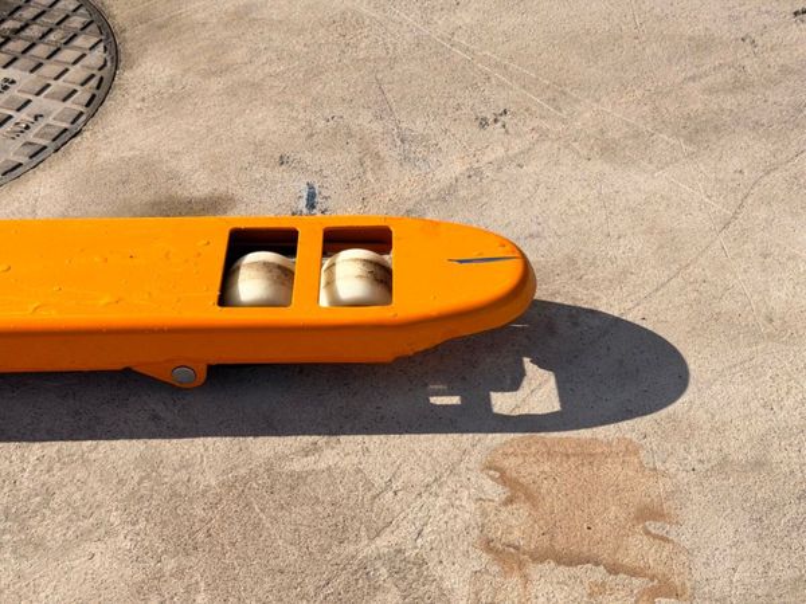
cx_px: 403
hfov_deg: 39.7
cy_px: 302
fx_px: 1118
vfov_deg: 30.3
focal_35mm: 48
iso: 64
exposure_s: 1/5208
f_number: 1.78
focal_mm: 6.76
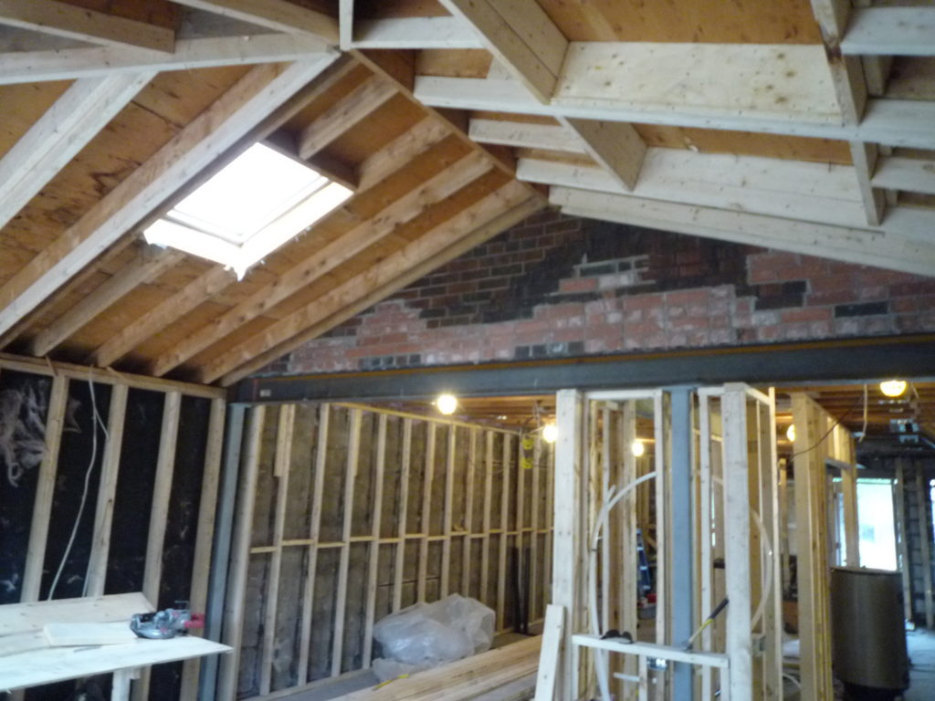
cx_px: 468
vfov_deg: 54.9
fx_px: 675
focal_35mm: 25
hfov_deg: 69.4
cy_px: 350
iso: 400
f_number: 2.8
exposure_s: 1/20
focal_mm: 4.4
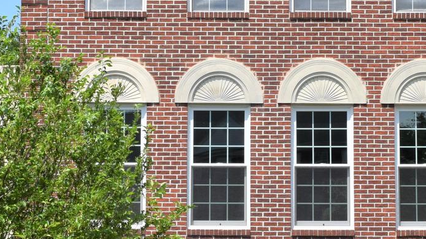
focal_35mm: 112
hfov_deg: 19.1
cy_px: 176
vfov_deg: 10.8
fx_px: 1265
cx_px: 255
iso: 200
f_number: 10
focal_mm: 24
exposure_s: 1/400
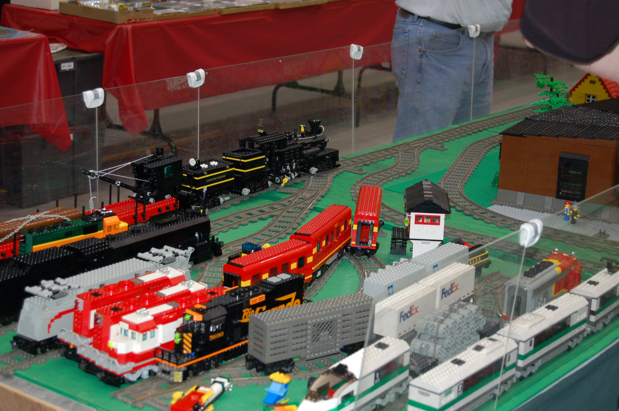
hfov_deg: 28.1
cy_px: 206
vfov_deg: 18.9
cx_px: 310
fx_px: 1237
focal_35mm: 72
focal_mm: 48
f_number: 5.6
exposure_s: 1/60
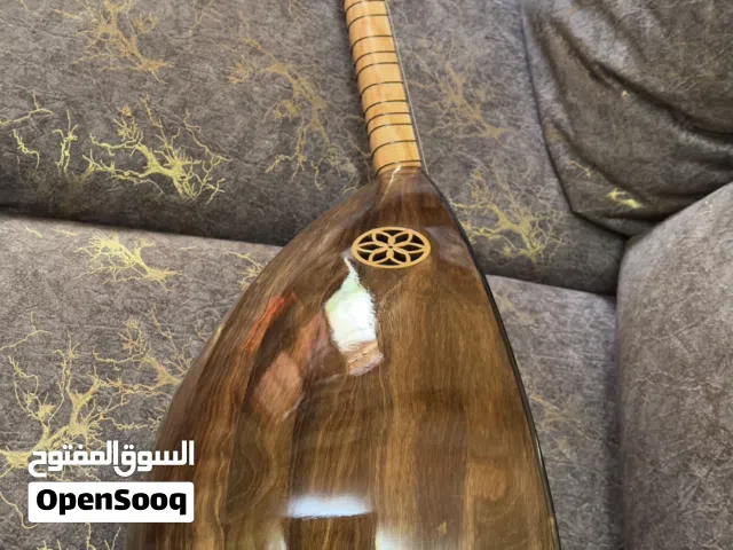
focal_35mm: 35
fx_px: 741
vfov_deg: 40.7
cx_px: 366
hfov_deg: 52.6
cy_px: 275
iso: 800
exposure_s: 1/33
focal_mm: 6.76
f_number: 1.78
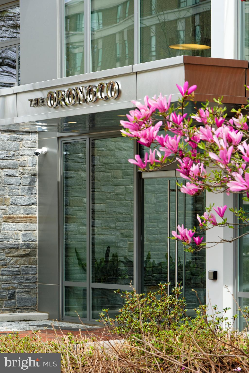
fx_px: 1161
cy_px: 186
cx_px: 124
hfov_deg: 12.2
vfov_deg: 18.3
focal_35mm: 112
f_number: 11
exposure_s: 1/200
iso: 400
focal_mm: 112
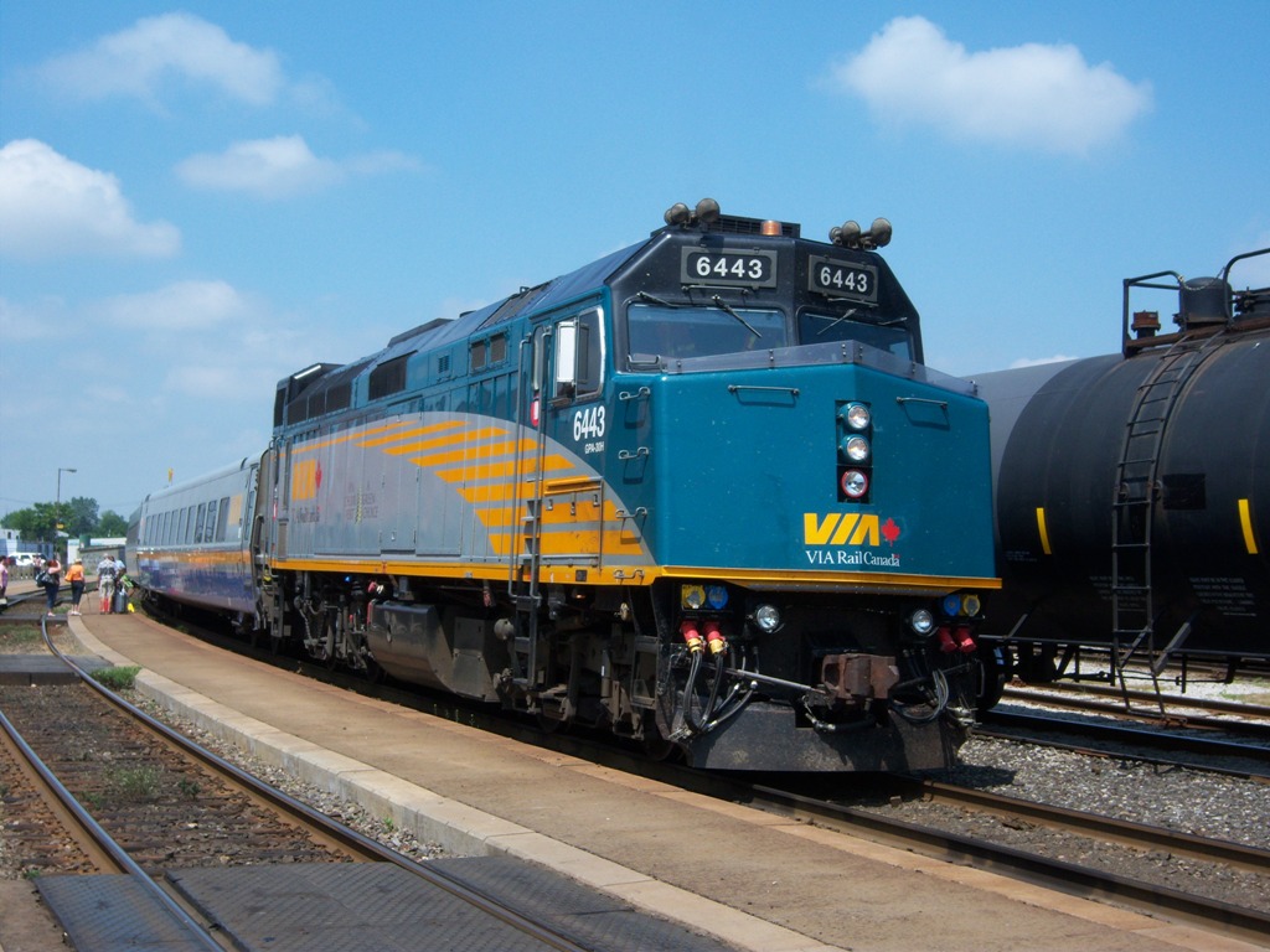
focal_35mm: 49
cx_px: 635
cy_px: 476
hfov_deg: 38.9
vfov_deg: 29.7
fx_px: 1798
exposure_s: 1/400
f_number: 5.6
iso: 80
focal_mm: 10.3
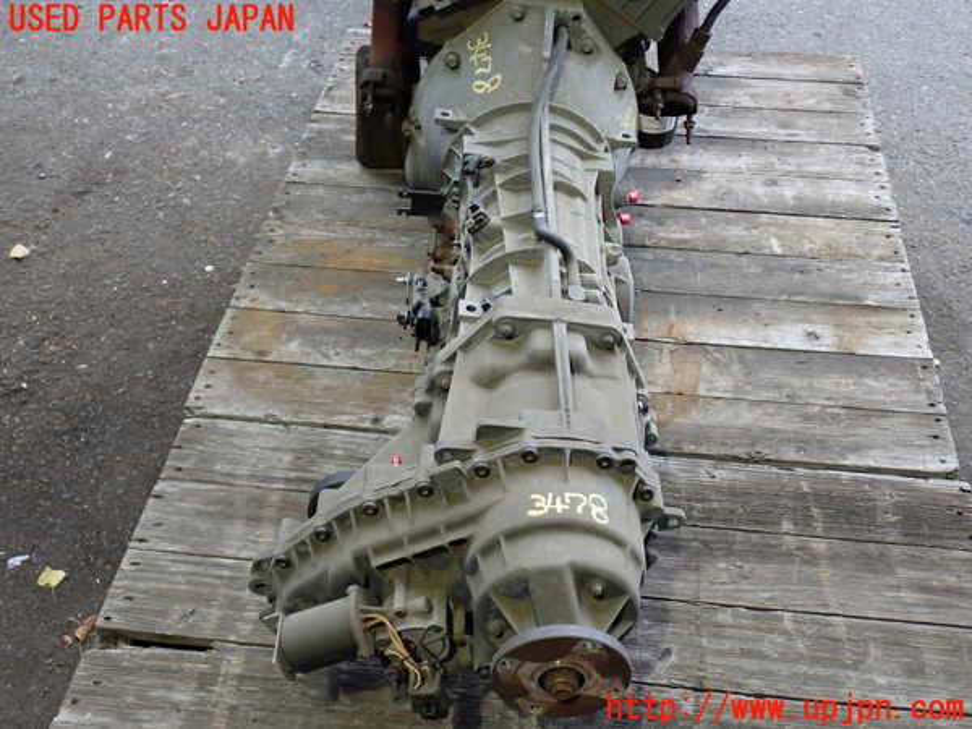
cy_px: 364
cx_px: 486
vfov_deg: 35.1
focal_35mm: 41
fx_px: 1151
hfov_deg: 45.8
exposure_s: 1/40
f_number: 2.8
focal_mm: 7.31
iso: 400
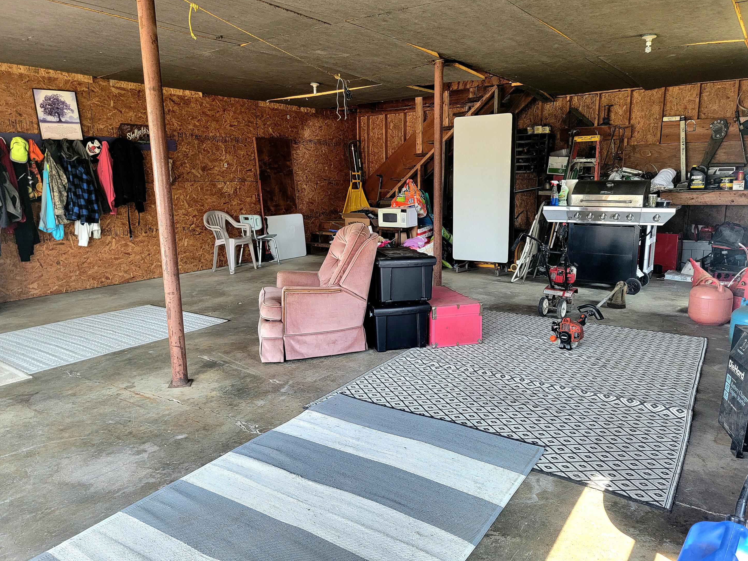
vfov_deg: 54.9
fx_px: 540
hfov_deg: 69.4
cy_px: 285
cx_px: 376
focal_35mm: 25
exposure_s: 1/120
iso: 80
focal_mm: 6.7
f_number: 1.8
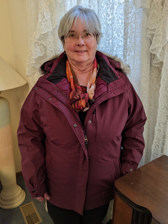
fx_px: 175
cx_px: 84
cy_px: 112
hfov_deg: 51.4
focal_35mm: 27
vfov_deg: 65.3
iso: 107
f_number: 1.8
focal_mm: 4.44
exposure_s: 1/22
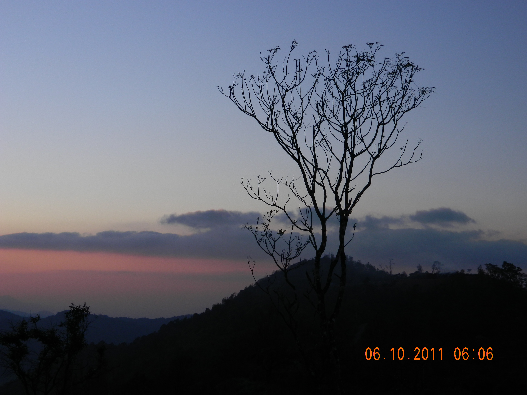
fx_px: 868
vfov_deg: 25.7
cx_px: 264
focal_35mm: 57
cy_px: 198
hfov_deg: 33.8
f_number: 3.8
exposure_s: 1/400
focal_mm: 10.2
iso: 80
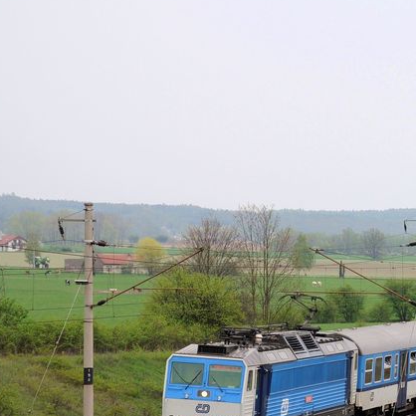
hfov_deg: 11.4
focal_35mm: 150
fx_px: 2039
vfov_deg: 11.6
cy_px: 309
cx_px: 496
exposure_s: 1/640
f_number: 8
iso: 400
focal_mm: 48
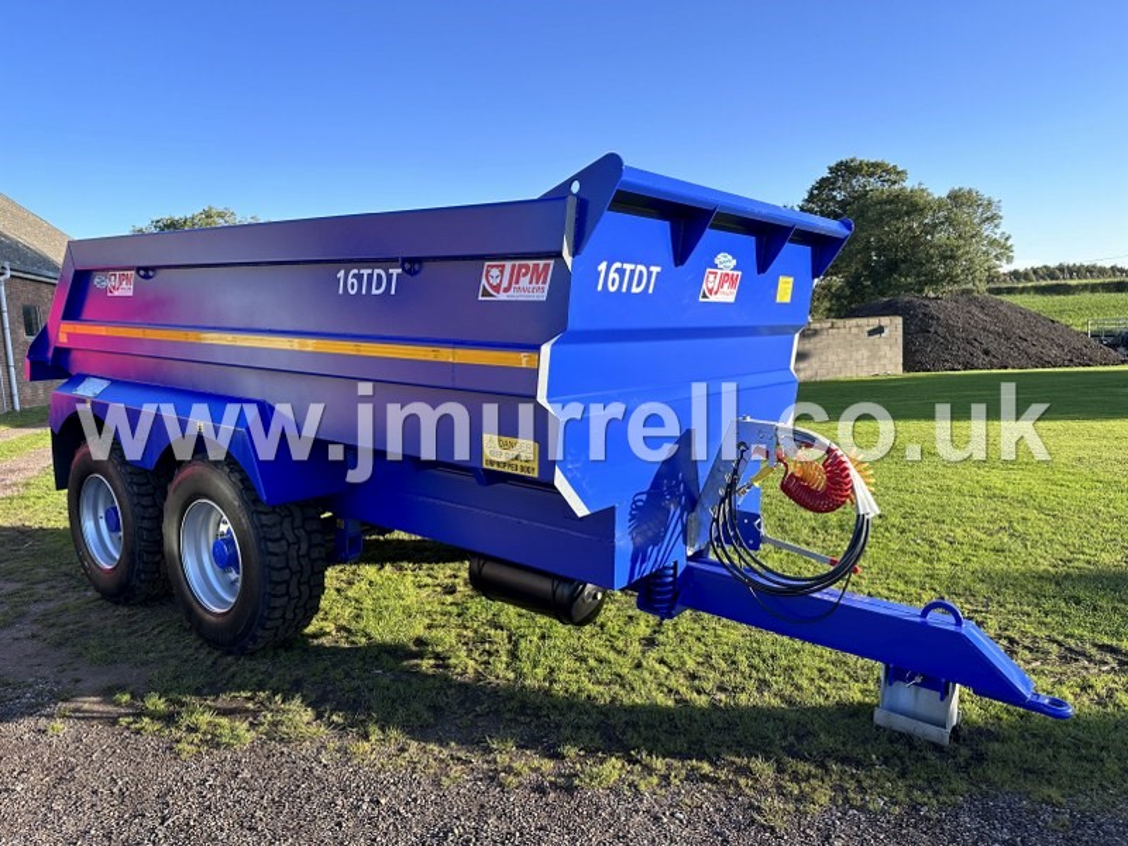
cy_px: 423
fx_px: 782
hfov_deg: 71.6
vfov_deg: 56.8
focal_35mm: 24
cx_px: 564
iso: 80
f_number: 1.78
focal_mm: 6.86
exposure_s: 1/850
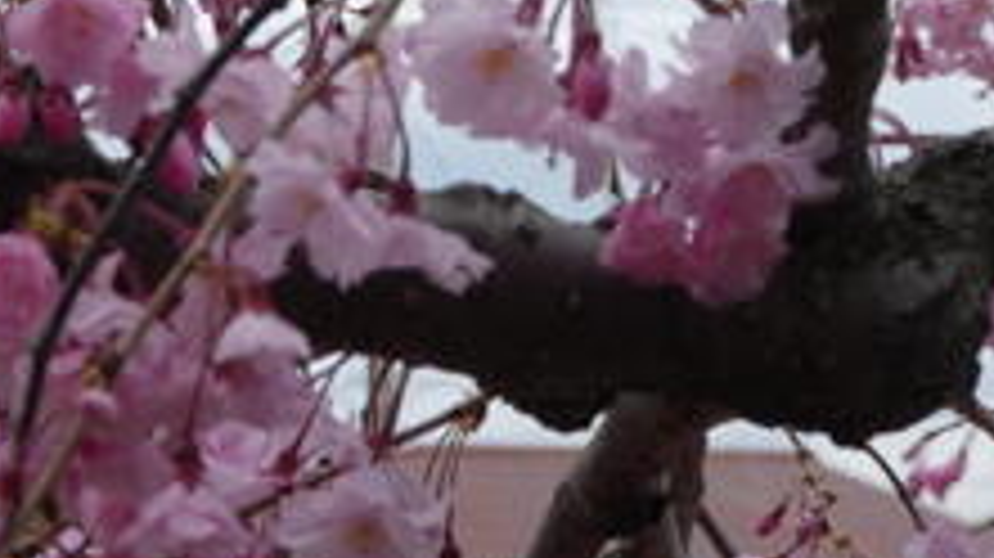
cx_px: 549
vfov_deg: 5.3
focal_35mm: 227
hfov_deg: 9.5
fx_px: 5979
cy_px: 292
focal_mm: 20.5
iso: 80
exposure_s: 1/250
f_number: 5
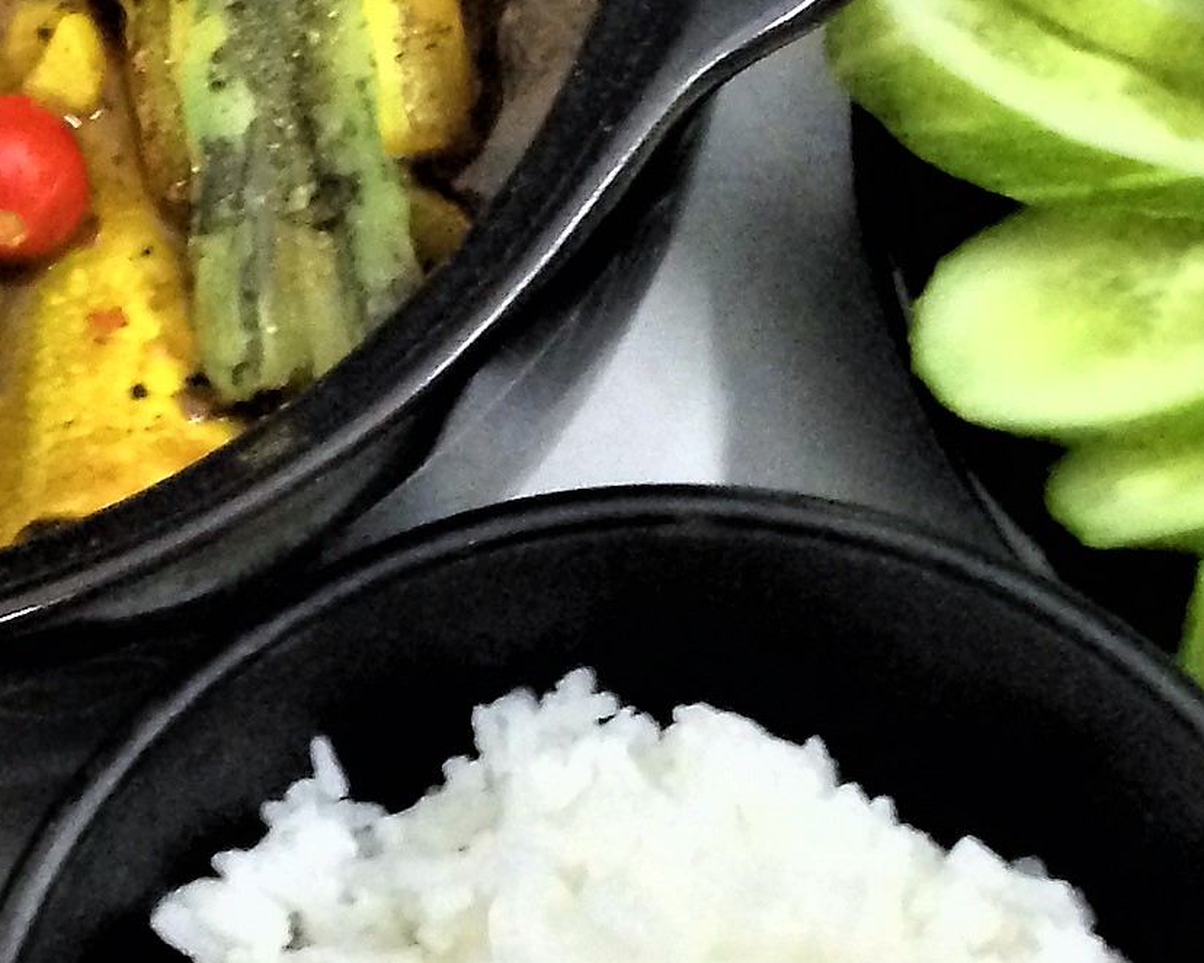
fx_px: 4524
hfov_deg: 15.2
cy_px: 595
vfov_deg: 12.1
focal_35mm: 127
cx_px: 618
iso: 400
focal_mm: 4.12
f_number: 2.4
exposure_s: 1/17
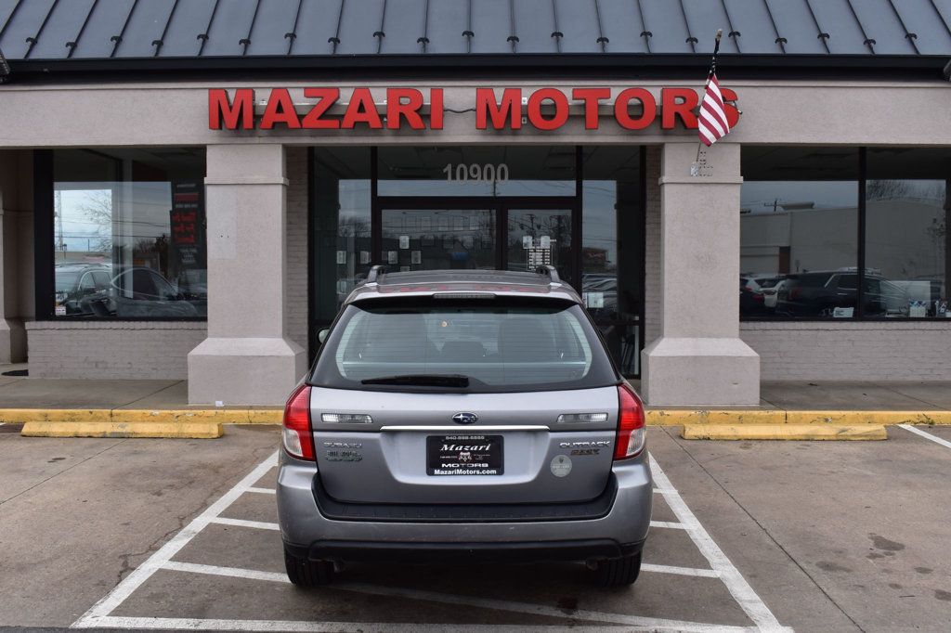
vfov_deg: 35.5
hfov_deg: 51.3
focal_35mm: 38
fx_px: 990
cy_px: 316
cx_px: 476
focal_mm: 25
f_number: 11
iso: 400
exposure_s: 1/400
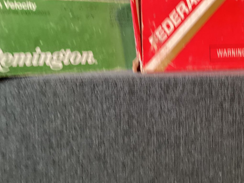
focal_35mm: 46
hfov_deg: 40.6
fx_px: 324
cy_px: 62
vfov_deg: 31.3
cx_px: 166
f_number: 2.4
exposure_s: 1/60
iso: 320
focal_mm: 3.3
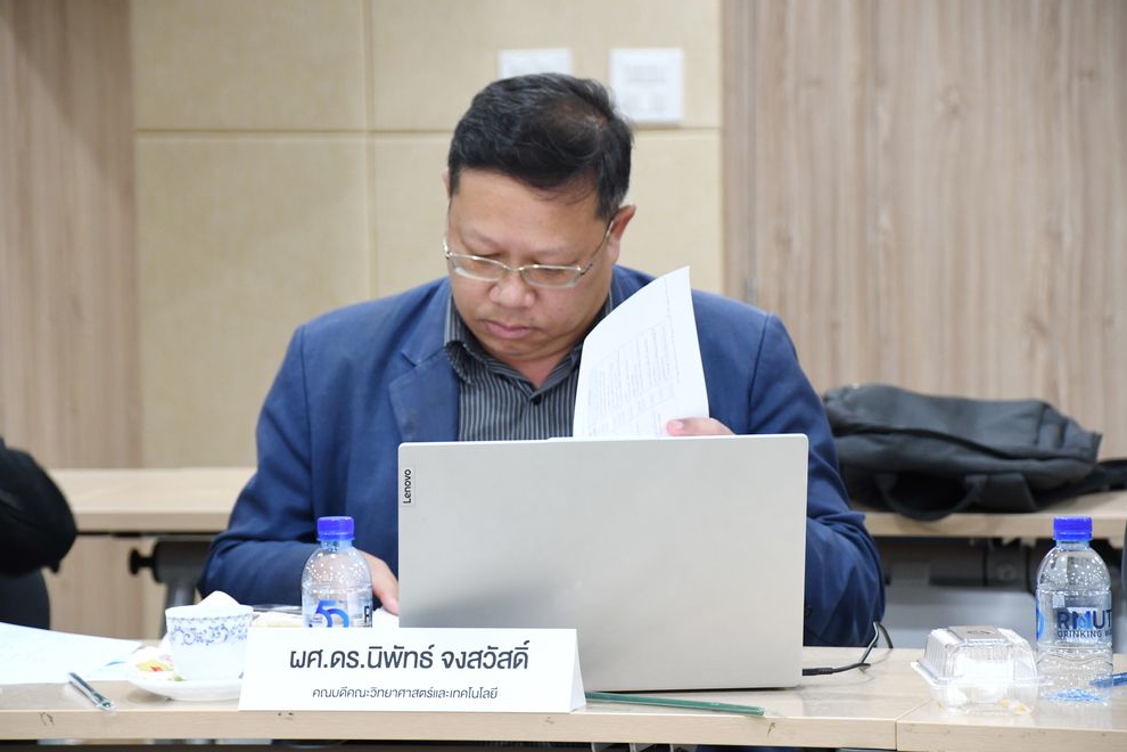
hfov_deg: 11.4
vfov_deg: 7.6
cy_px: 375
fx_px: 5635
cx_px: 566
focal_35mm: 180
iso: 1400
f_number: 5.6
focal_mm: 116
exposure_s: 1/40
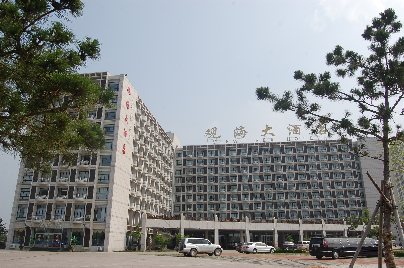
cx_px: 202
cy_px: 134
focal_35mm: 27
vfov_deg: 47.8
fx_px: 303
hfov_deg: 67.4
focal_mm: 18
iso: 200
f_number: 10
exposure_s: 1/320
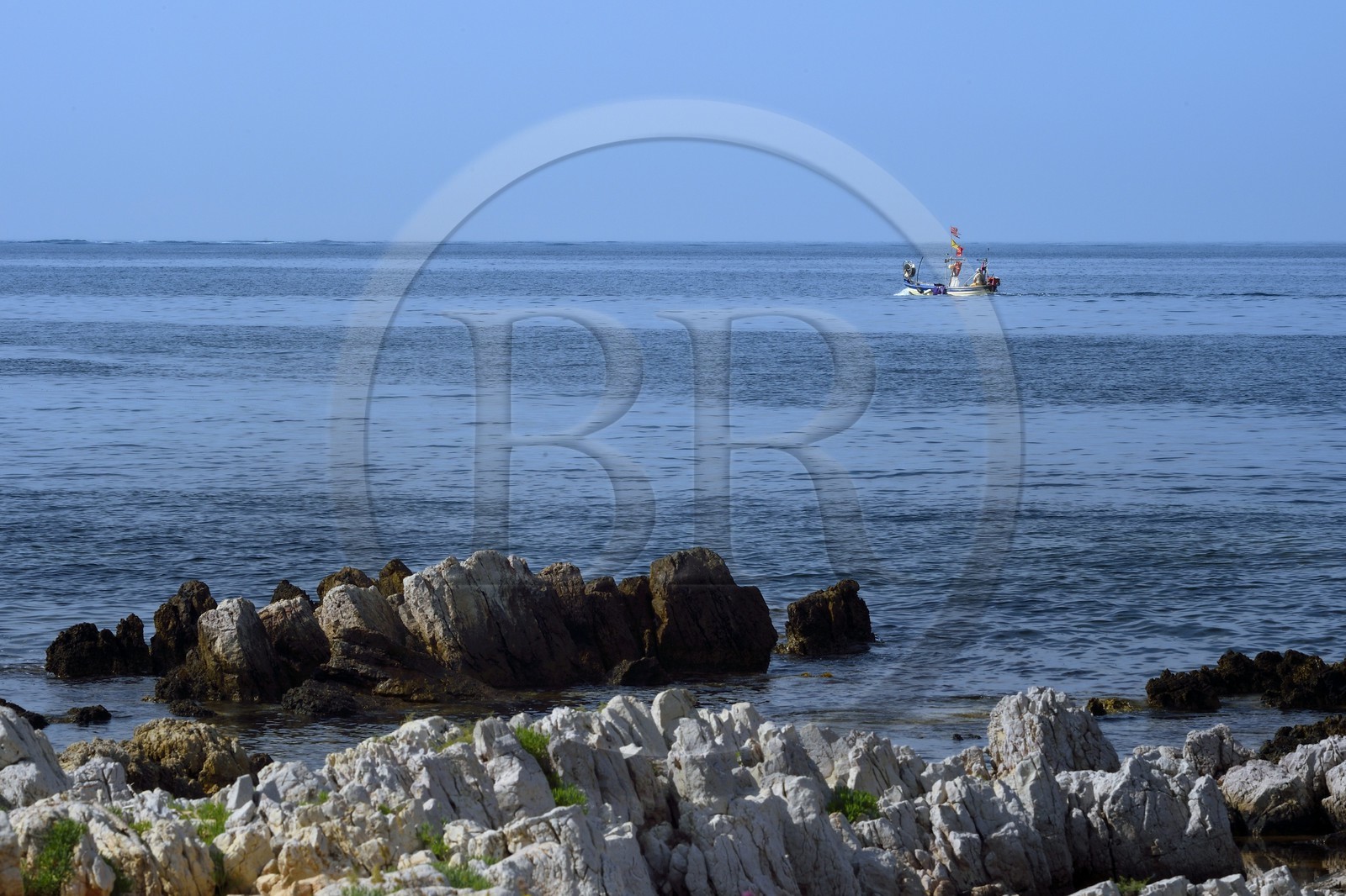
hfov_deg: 10.3
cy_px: 448
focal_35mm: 200
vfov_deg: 6.9
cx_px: 673
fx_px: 7476
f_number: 20
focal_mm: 200
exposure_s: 1/200
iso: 200
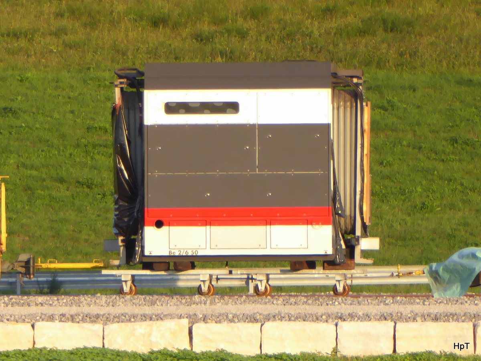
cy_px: 180
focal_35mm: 800
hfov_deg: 2.5
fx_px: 11116
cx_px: 240
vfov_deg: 1.9
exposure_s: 1/125
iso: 200
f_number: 6.4
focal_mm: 129
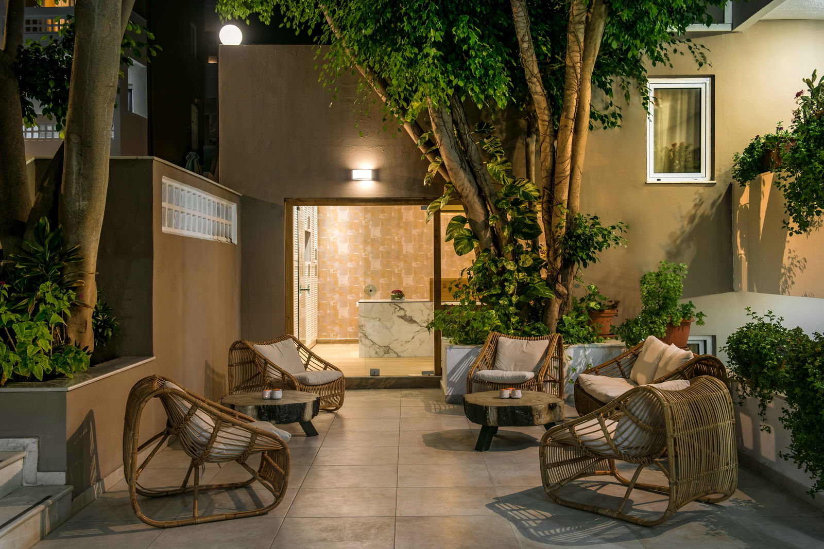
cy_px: 274
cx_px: 412
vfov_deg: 36.9
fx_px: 824
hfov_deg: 53.1
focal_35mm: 36
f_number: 8
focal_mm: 36
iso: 200
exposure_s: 1/1.67
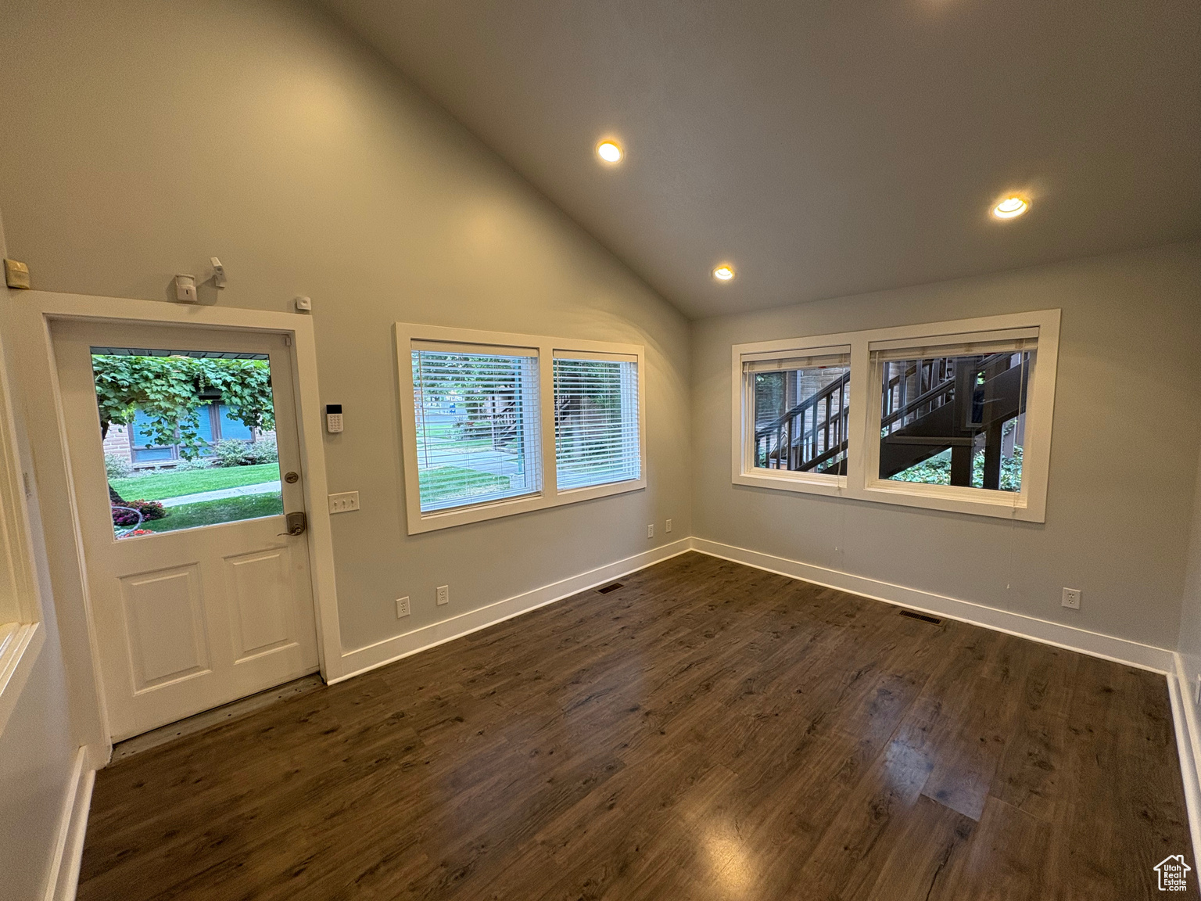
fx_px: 486
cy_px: 450
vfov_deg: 85.7
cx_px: 600
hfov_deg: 102.1
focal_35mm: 14
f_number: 2.2
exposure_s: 1/60
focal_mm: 2.22
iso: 125
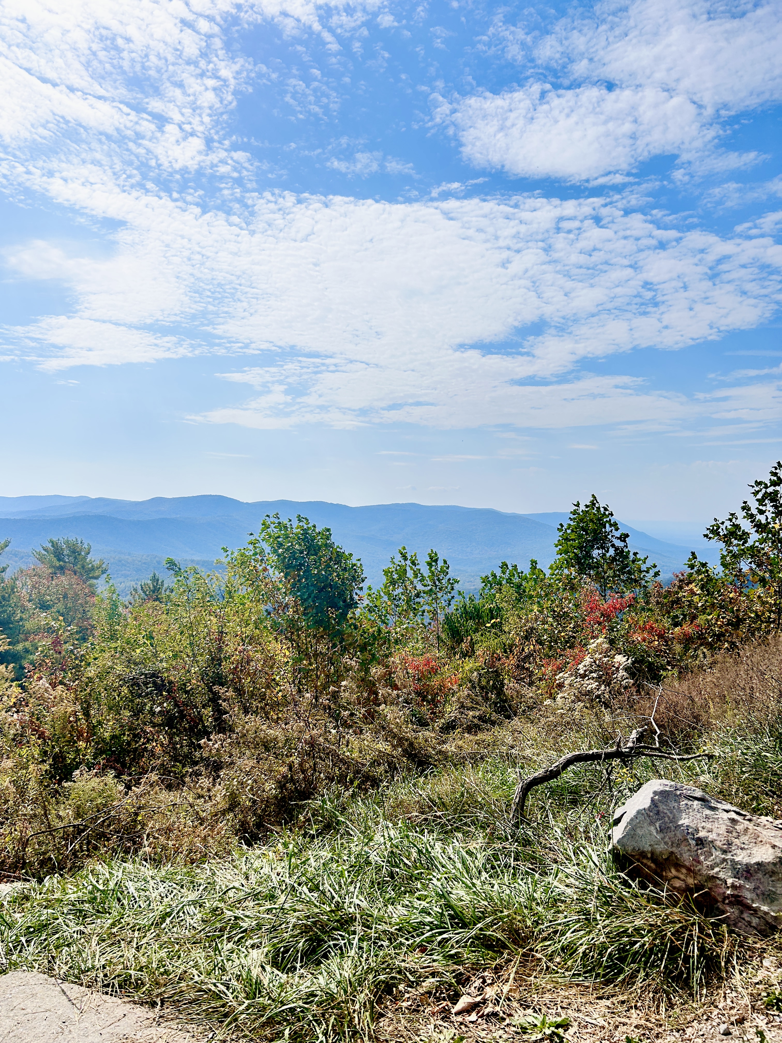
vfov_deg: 67.3
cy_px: 522
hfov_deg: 53.1
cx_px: 391
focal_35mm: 26
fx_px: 783
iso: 50
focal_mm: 5.7
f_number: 1.5
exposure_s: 1/16393
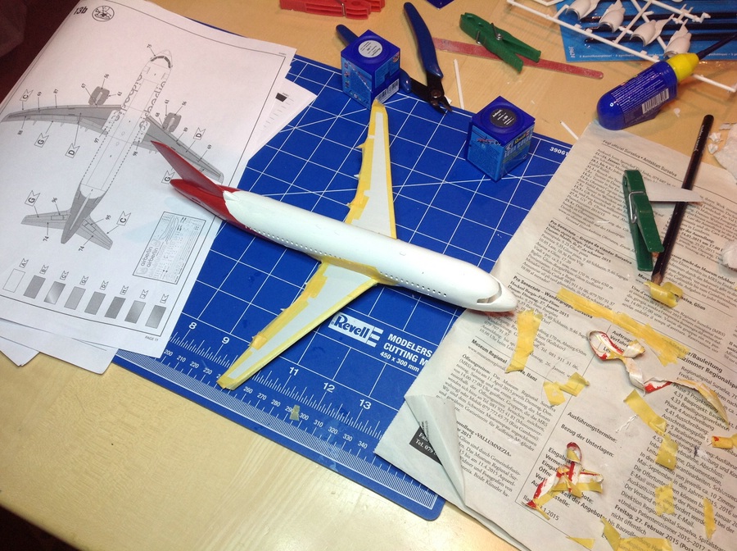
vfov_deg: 40.6
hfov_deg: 52.7
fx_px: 744
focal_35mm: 35
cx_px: 368
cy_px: 276
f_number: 2.4
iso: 50
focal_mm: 4.28
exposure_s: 1/33
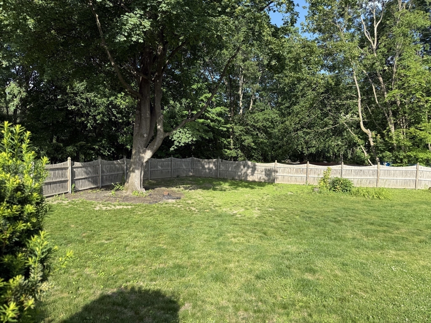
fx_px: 299
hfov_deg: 71.6
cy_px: 162
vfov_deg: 56.8
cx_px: 216
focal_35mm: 24
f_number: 1.78
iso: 80
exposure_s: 1/1585
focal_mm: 6.76
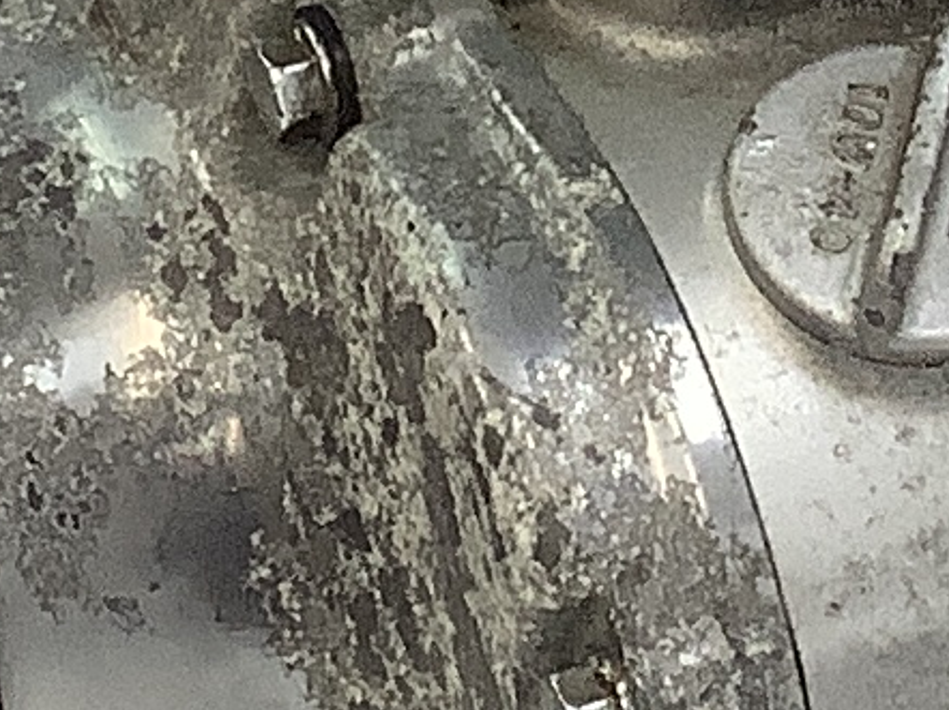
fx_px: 6275
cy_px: -281
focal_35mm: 229
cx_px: 1170
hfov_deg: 8.5
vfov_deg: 6.4
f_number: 2.4
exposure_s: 1/120
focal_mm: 3.3
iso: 64
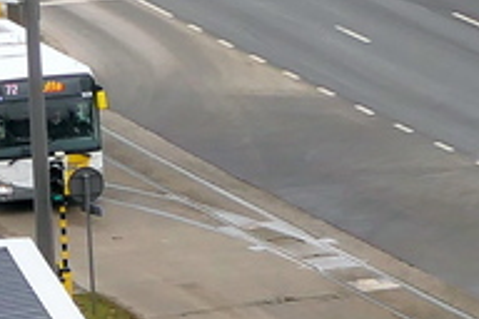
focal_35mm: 313
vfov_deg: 4.3
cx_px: 918
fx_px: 4164
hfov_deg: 6.4
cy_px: 582
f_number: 5.6
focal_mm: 18.3
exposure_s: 1/250
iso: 320
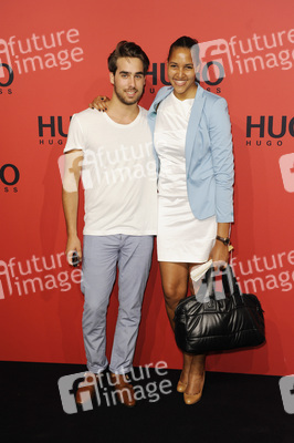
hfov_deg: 28.0
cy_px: 222
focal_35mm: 48
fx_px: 589
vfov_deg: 41.1
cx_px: 147
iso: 800
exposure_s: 1/160
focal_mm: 48
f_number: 5.6
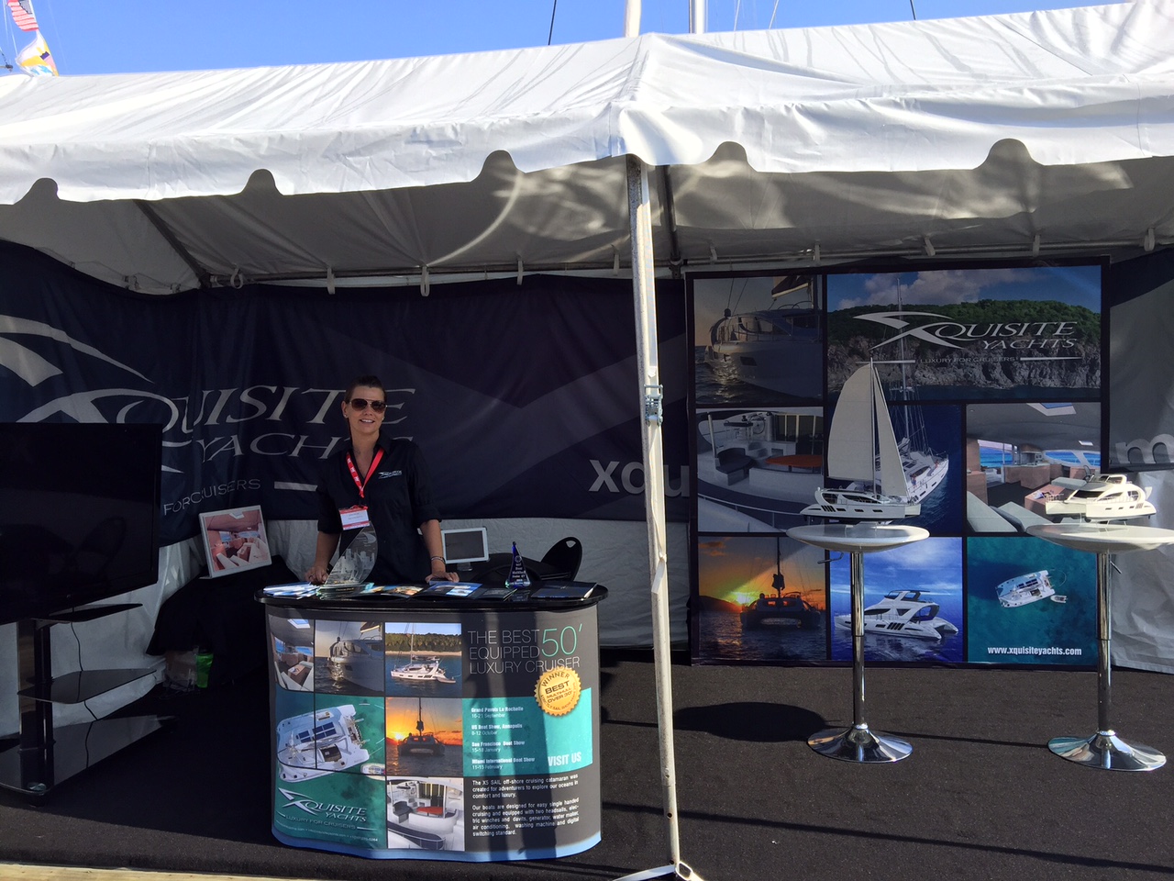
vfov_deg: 48.2
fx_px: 984
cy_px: 440
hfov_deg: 61.7
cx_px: 587
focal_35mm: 29
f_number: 2.2
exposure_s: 1/1236
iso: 32
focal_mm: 4.15
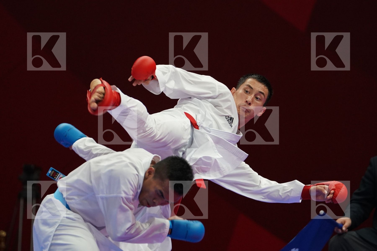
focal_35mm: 420
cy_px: 126
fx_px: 4398
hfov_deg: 4.9
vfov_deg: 3.3
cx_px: 188
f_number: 4
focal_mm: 280
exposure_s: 1/1000
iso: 2500
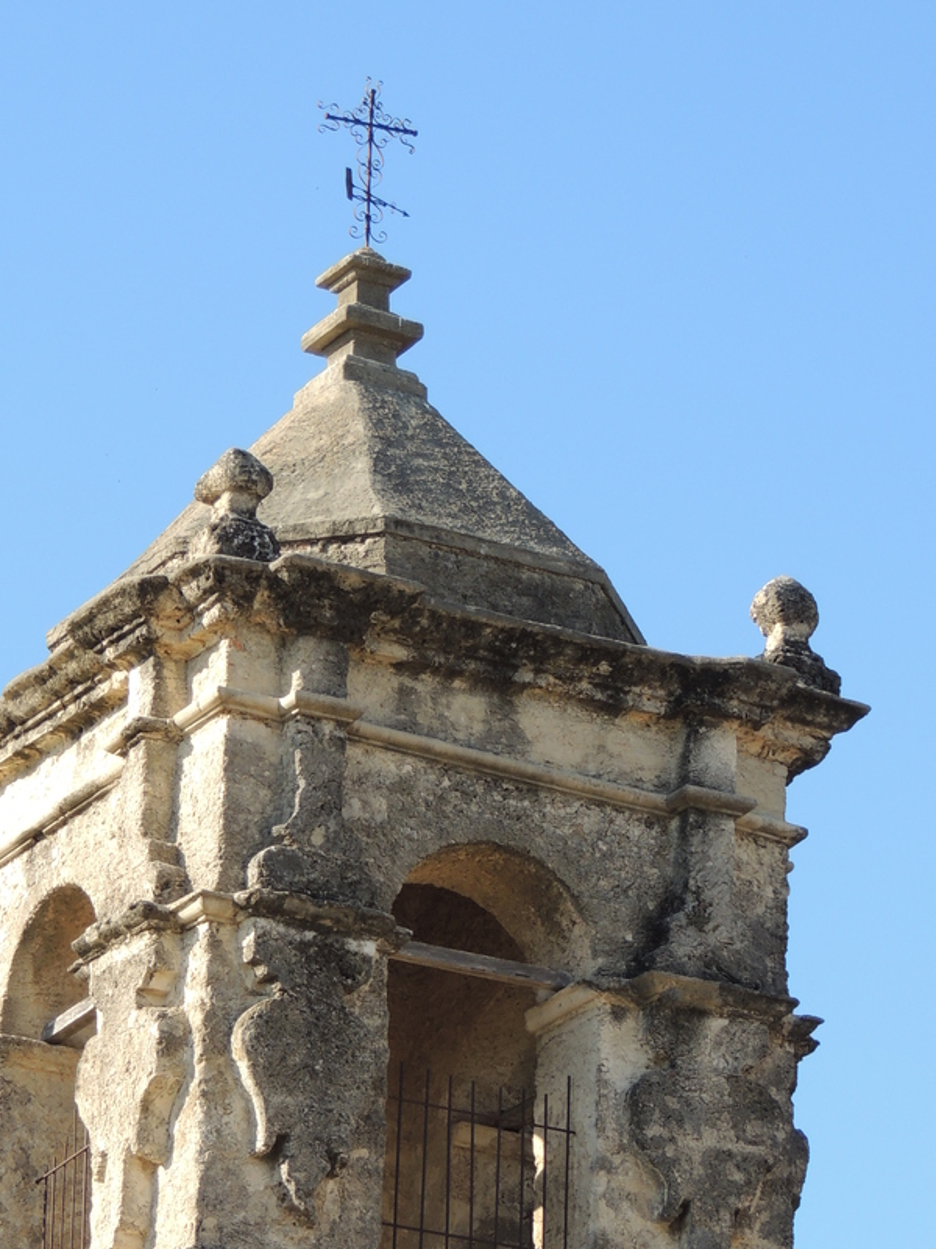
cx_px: 337
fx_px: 6922
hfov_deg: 7.7
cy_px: 885
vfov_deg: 10.3
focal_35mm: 192
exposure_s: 1/320
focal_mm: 21.4
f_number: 4.2
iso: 100
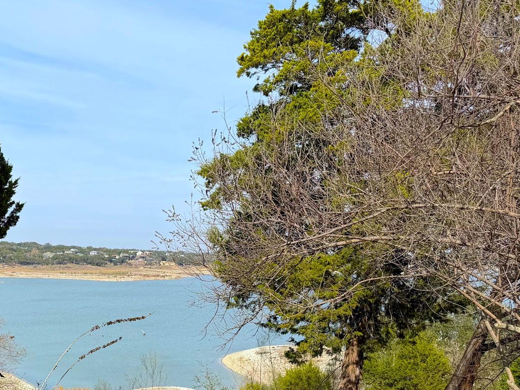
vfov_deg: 31.4
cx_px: 64
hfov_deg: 39.4
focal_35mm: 45
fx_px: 676
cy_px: 306
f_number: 1.78
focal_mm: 6.76
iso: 80
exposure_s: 1/4673
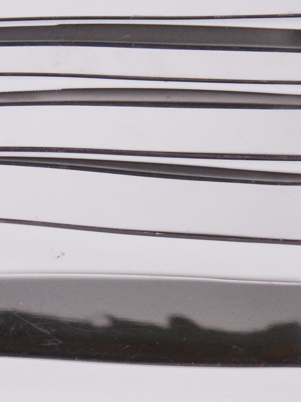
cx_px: 362
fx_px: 1647
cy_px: 282
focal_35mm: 142
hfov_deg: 10.3
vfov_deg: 13.9
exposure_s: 1/125
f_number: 5.6
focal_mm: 22
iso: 400
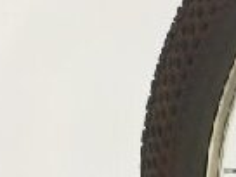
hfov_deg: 16.0
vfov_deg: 11.0
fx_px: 811
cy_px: -208
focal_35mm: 119
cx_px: -33
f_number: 1.79
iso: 176
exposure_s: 1/120
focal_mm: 4.71
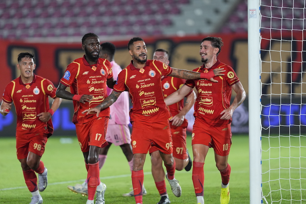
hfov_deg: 6.9
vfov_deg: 4.6
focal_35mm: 300
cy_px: 102
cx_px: 153
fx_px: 2550
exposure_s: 1/1250
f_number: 2.8
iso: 2500
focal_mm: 300
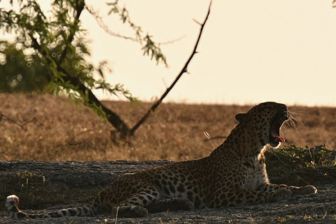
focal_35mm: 400
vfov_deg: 3.4
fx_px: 3733
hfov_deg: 5.2
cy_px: 112
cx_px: 168
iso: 140
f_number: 6.3
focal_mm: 400
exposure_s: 1/800
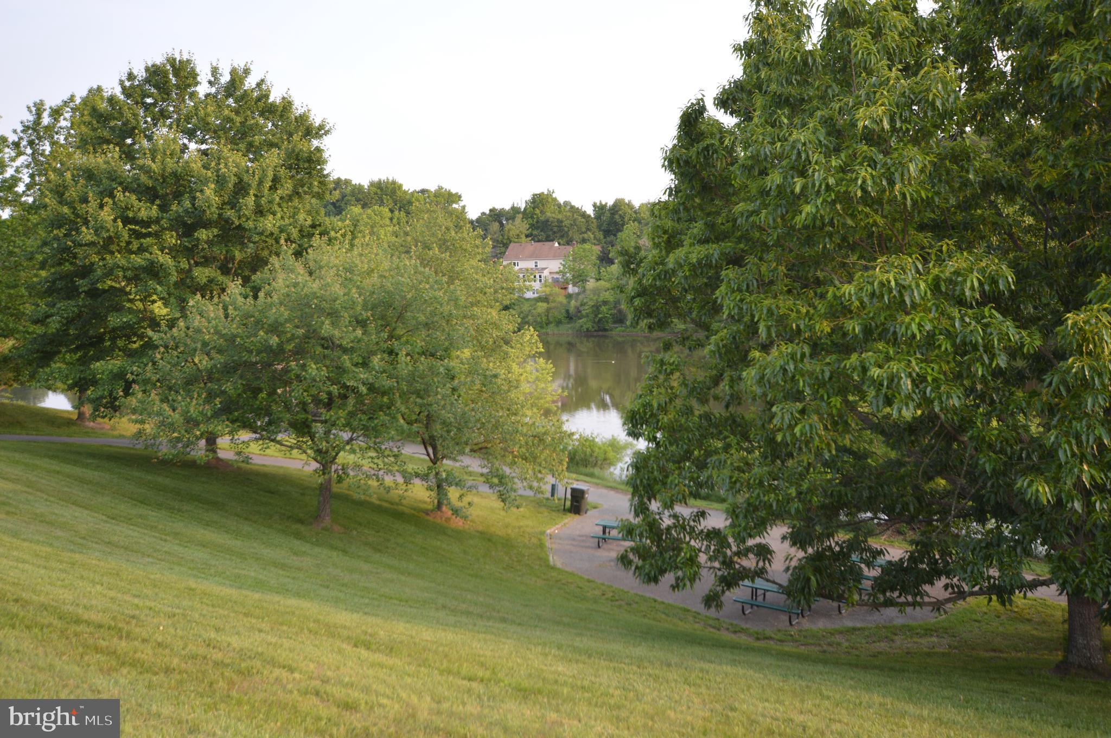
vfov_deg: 43.5
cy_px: 369
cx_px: 556
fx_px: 925
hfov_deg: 62.0
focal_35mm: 30
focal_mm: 20
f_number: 4
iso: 110
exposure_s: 1/125
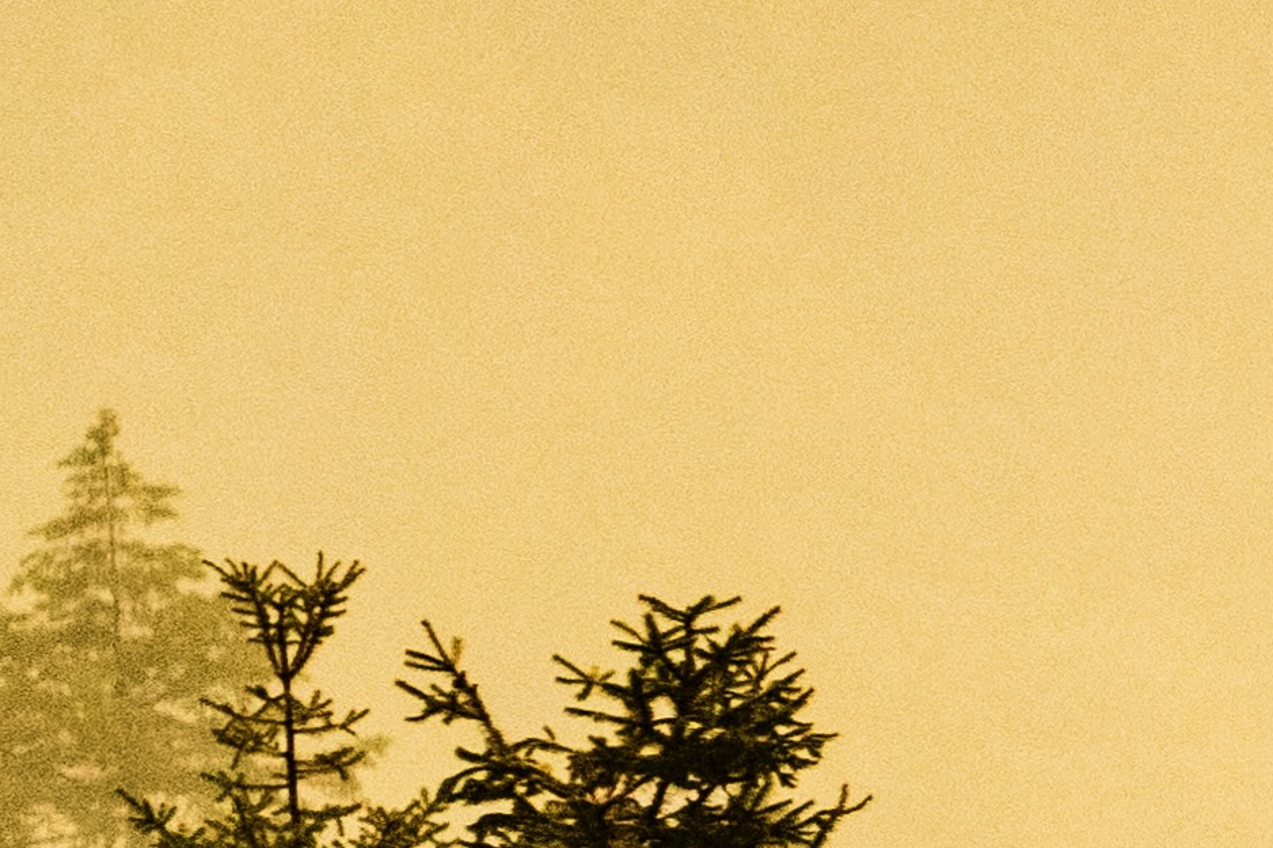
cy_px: 822
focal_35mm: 1107
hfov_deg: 1.8
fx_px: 39135
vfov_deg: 1.2
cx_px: 4588
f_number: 6.3
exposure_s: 1/6400
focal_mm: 150
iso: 2000
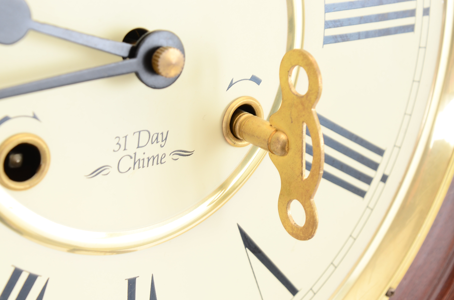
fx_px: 1038
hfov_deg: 24.7
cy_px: 150
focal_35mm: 82
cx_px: 227
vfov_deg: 16.5
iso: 320
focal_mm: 55
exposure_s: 1/80
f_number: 10
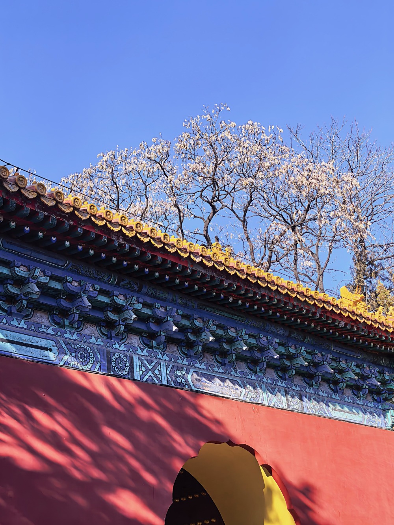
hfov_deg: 30.3
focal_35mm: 48
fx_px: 728
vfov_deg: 39.7
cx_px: 197
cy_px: 262
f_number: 2
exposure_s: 1/2475
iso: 50
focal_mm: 8.5
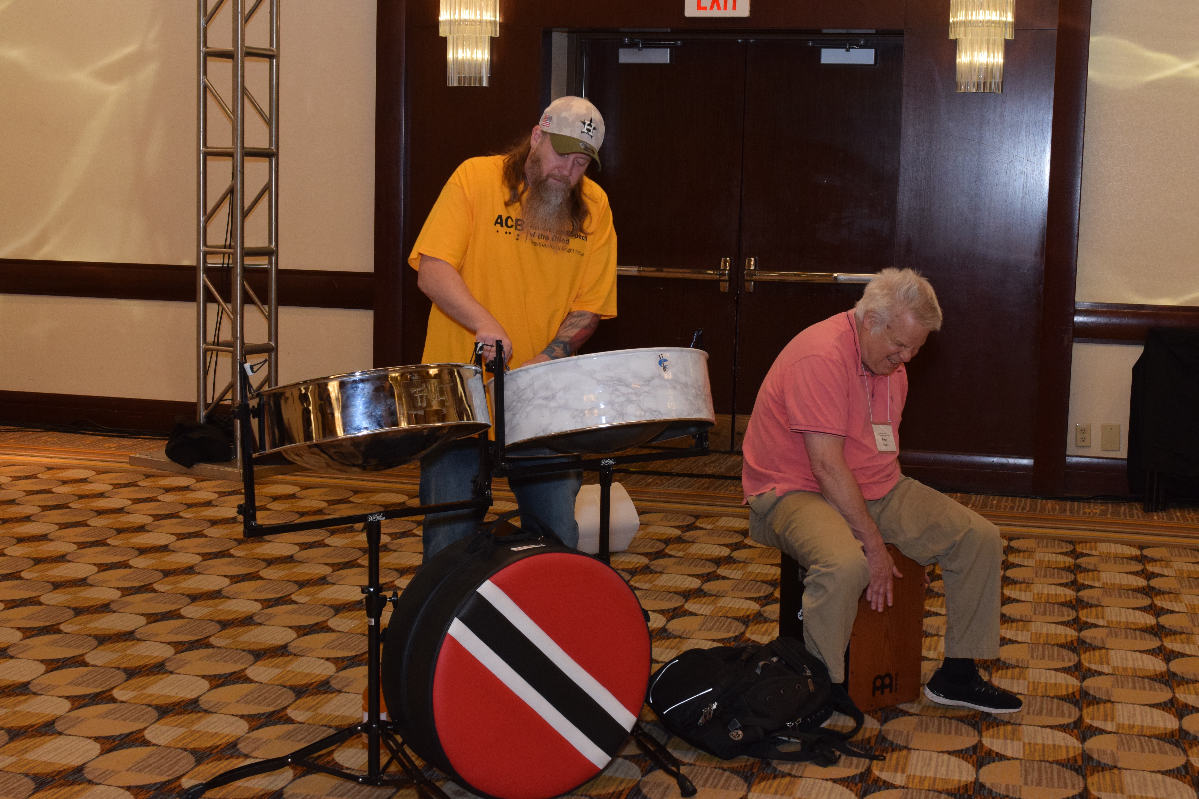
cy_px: 400
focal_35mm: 52
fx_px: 1748
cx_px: 600
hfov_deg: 37.9
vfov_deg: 25.8
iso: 1600
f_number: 8
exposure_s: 1/60
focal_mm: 35
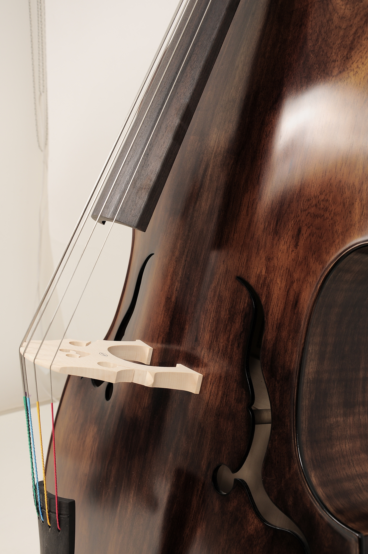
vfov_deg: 51.3
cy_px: 277
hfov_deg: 35.4
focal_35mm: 38
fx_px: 577
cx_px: 184
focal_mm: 25
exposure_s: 1/160
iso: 200
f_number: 7.1
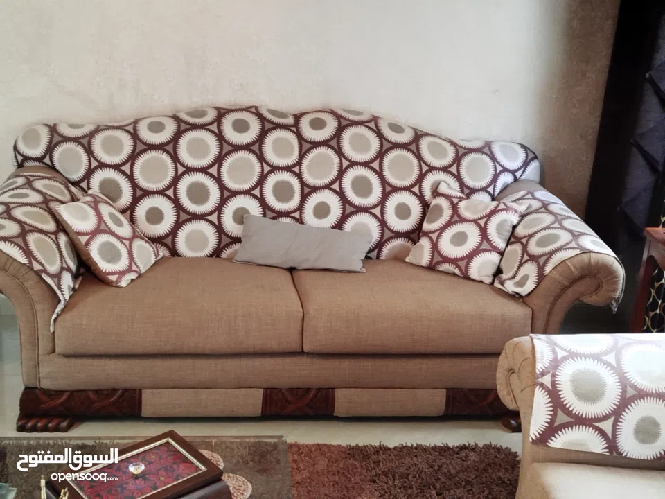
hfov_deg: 39.7
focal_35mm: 48
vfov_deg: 30.3
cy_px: 250
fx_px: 922
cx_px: 332
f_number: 1.7
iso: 500
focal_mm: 5.31
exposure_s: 1/33
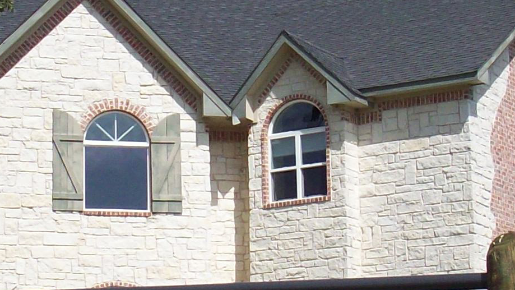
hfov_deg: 15.9
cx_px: 132
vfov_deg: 9.0
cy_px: 220
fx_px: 1830
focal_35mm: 134
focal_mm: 6.2
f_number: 5.6
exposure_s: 1/525
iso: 80
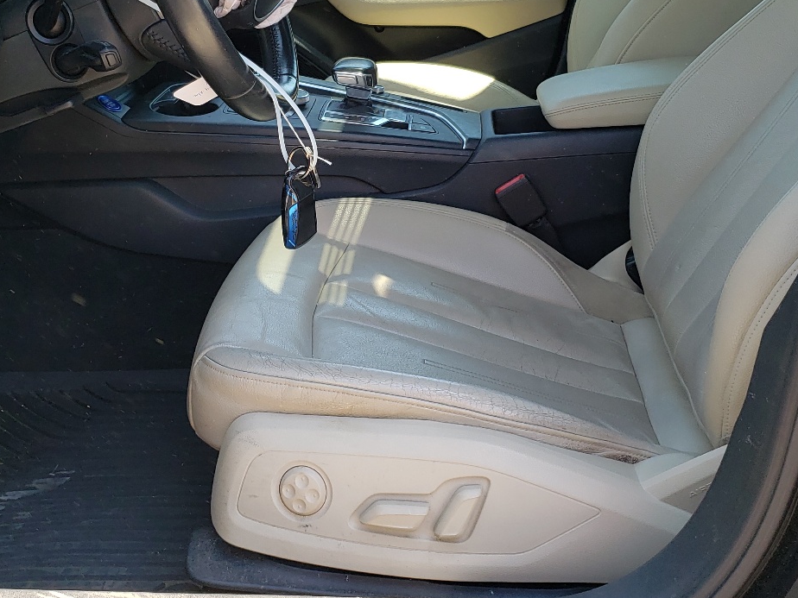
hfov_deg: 42.0
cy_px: 154
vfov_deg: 31.6
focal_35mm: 45
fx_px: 1037
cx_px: 357
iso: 50
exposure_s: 1/417
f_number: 1.5
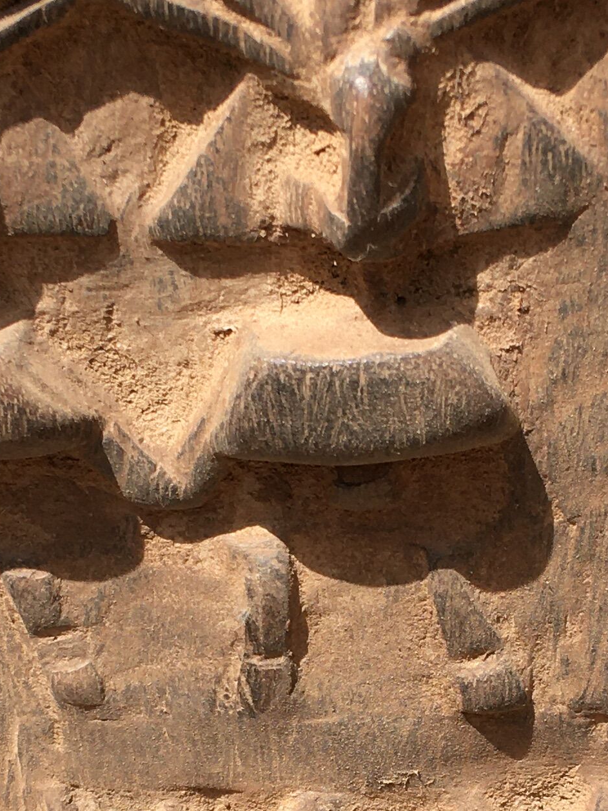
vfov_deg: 20.8
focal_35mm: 93
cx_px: 285
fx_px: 2178
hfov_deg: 15.9
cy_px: 670
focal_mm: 4.15
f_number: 2.2
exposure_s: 1/693
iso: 25
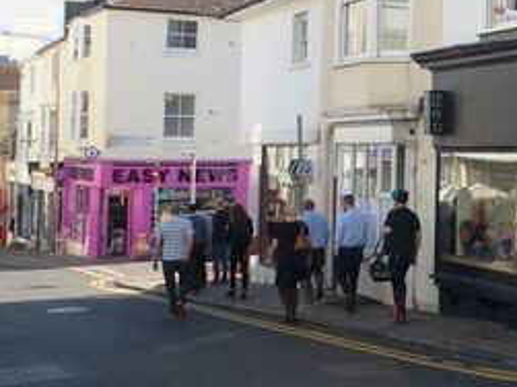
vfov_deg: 21.6
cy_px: 71
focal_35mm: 67
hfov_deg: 25.9
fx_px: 1000
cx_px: 620
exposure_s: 1/250
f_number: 4
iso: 100
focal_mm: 4.3
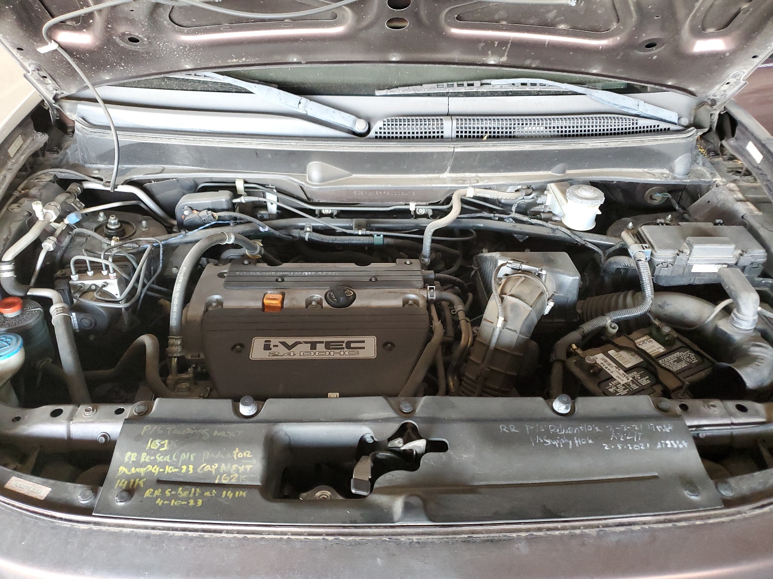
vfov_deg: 53.1
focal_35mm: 26
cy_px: 290
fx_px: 581
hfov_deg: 67.3
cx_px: 386
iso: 386
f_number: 1.5
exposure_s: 1/60.2
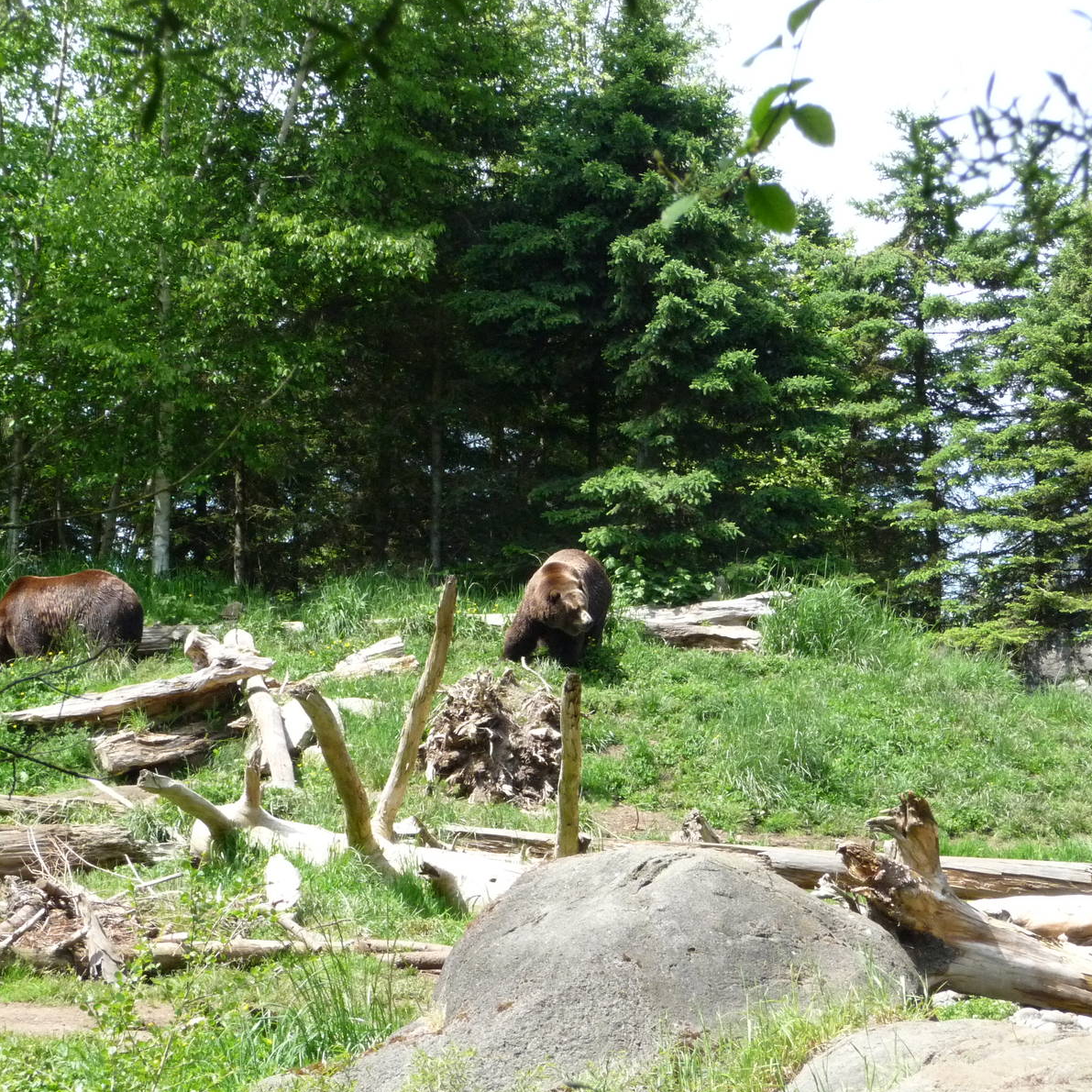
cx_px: 601
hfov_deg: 13.1
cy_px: 546
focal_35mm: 133
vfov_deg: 13.1
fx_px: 4747
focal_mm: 19.1
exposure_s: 1/500
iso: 400
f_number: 4.7
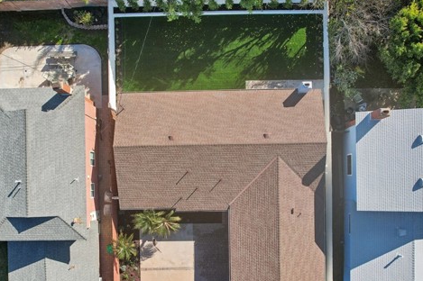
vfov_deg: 43.1
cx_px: 215
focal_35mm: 30
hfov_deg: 62.0
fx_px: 352
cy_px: 179
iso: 100
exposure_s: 1/1250
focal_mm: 8.4
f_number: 2.8
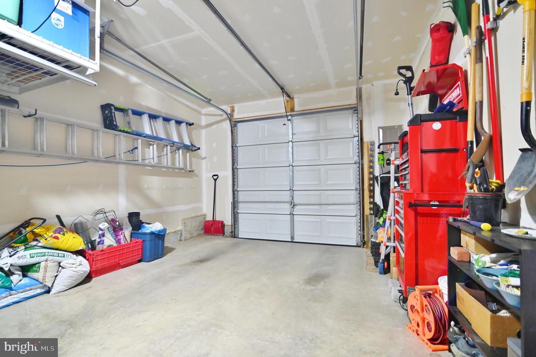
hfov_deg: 96.8
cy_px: 178
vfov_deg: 73.7
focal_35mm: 16
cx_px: 268
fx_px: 238
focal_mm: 16
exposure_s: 1/125
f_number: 2.8
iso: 1800
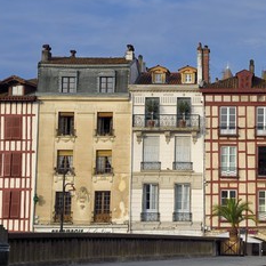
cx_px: 231
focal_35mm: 89
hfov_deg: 19.2
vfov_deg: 19.5
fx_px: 774
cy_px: 120
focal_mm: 58
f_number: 11
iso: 200
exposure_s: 1/250
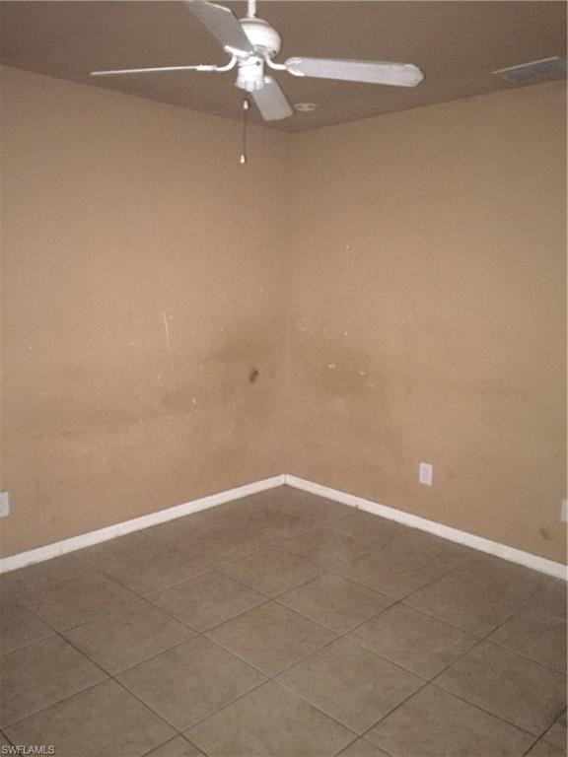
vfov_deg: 61.7
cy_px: 378
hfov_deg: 48.2
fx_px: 634
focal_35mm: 29
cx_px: 284
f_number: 2.2
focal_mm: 4.15
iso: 1000
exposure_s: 1/16
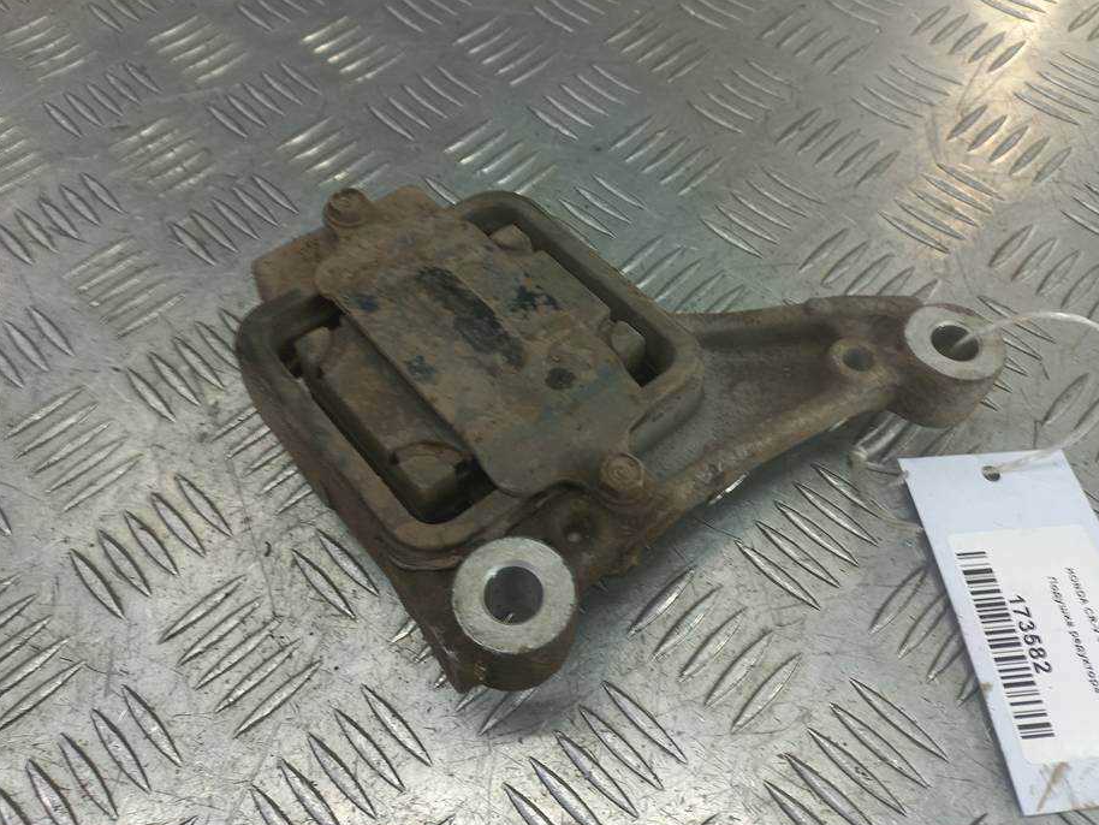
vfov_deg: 49.7
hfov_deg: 63.4
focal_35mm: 28
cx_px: 570
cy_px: 374
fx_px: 889
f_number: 1.8
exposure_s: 1/50
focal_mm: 4.6
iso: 50
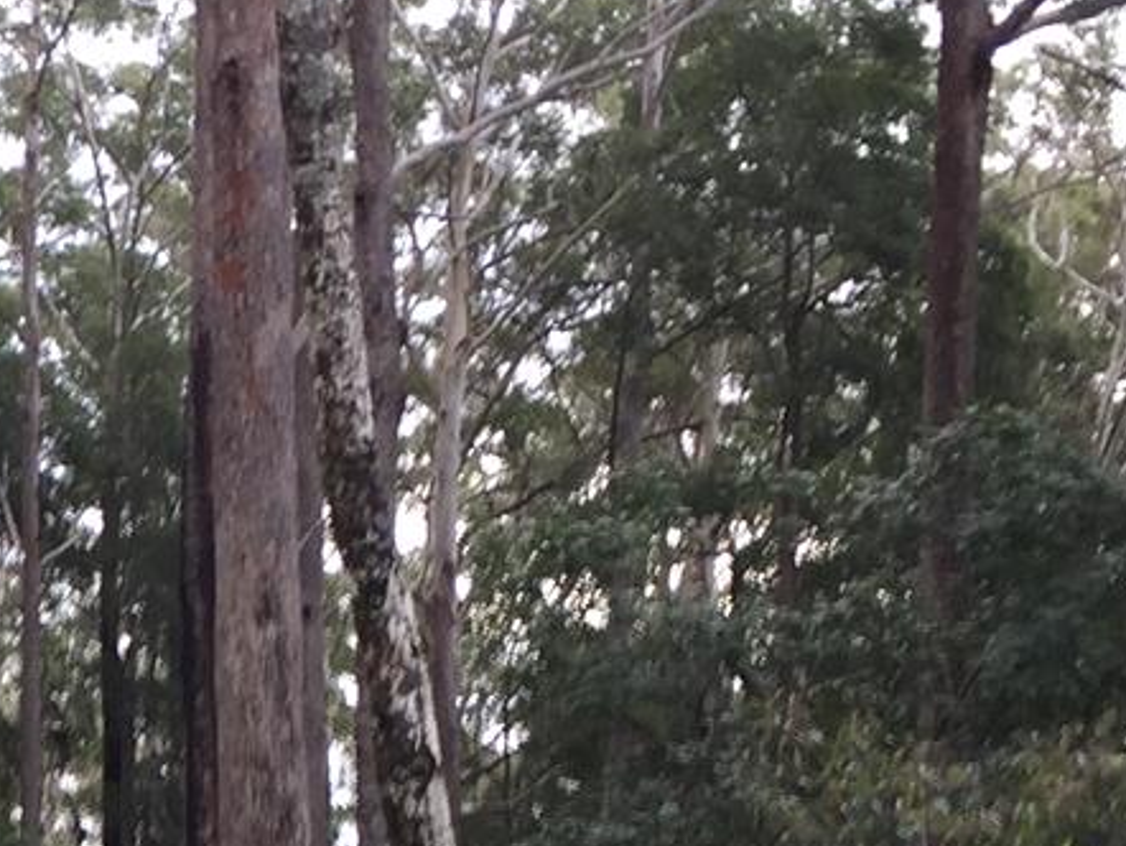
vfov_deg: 13.3
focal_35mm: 107
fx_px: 3482
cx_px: -285
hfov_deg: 17.4
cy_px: 1159
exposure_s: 1/50
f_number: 2.2
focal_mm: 4.15
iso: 32
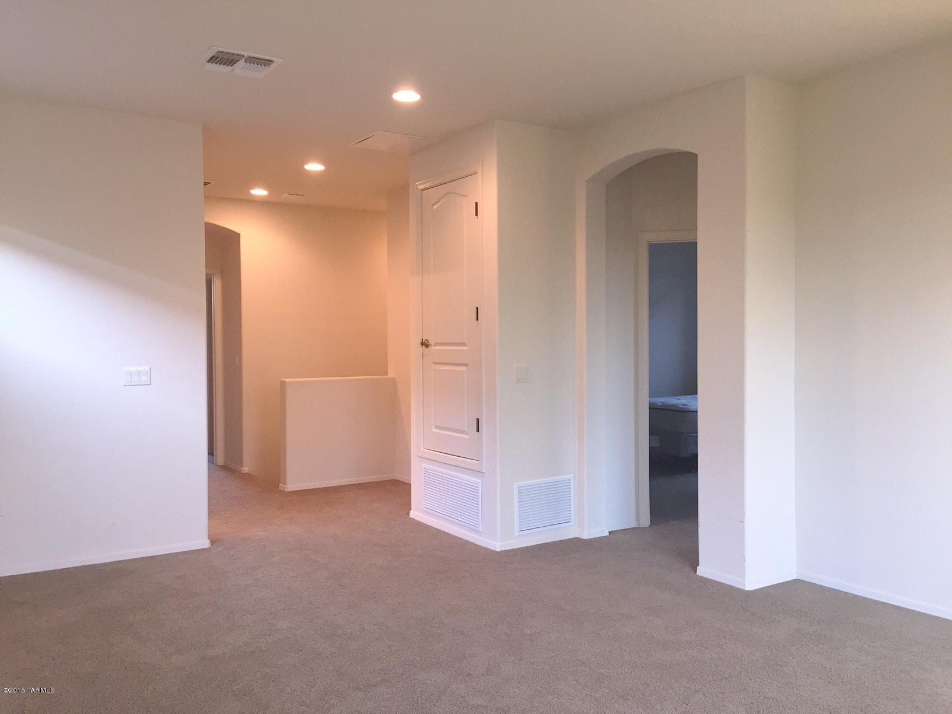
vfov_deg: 48.2
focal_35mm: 29
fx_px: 798
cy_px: 357
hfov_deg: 61.7
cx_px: 476
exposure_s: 1/30
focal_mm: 4.15
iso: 160
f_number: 2.2
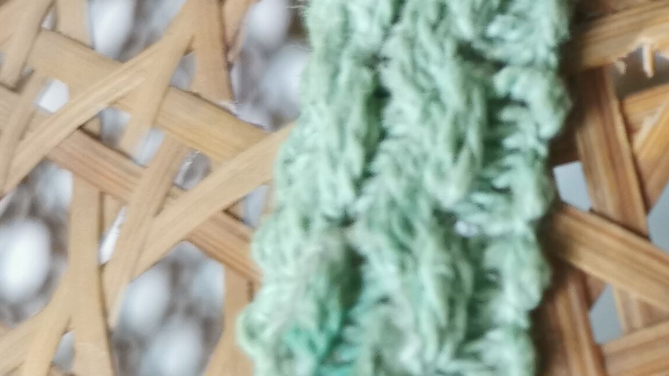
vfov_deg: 12.8
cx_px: 969
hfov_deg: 20.0
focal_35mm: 94
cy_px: 43
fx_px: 1667
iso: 200
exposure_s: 1/100
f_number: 1.8
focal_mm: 5.58
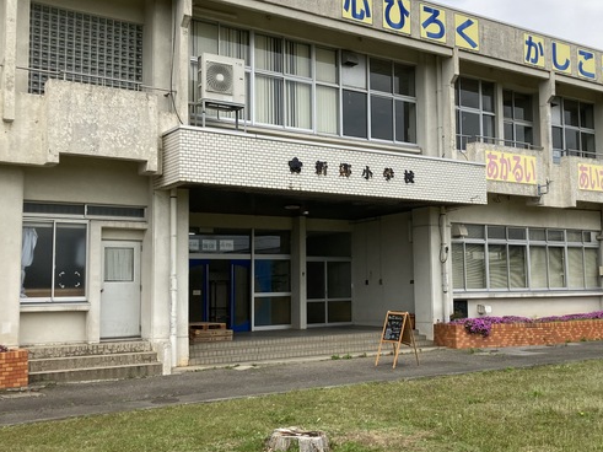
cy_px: 220
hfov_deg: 44.3
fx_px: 731
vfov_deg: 34.3
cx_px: 388
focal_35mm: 42
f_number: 1.8
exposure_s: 1/1845
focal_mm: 3.99
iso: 20
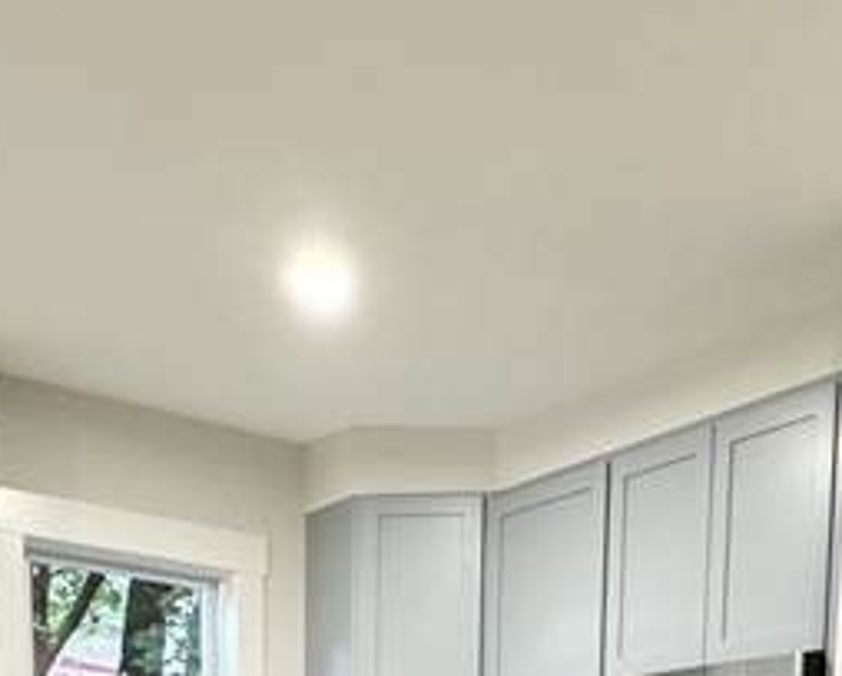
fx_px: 1373
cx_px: 511
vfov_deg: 22.2
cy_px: 1047
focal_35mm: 55
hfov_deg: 34.0
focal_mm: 2.22
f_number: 2.2
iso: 320
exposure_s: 1/60
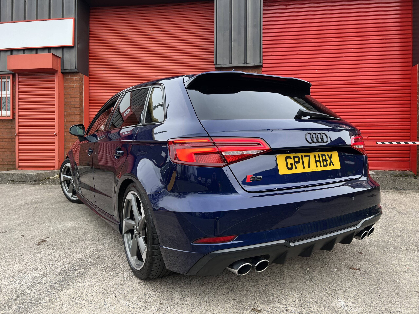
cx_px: 210
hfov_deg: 67.3
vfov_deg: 53.1
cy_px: 157
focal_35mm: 26
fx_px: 315
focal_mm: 5.7
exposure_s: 1/266
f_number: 1.5
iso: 40
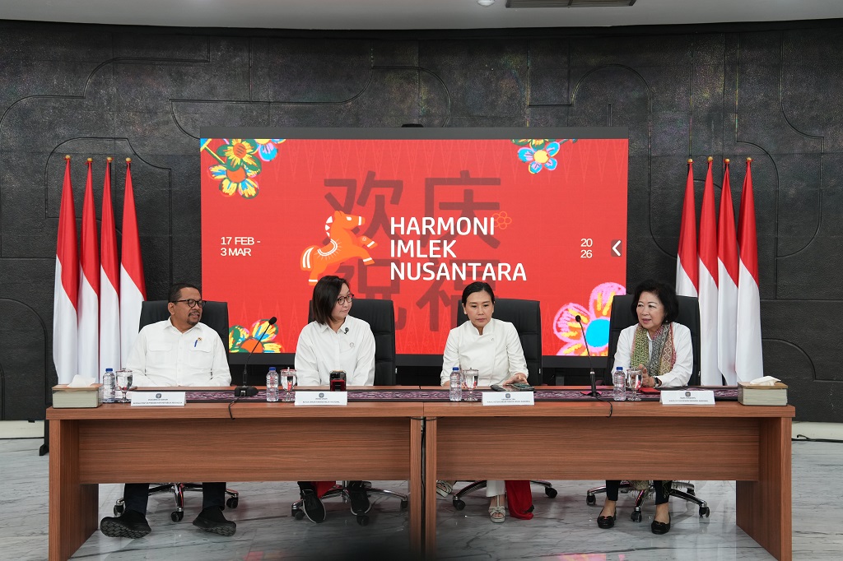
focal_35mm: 47
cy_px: 280
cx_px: 422
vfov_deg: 28.6
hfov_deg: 41.9
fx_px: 1100
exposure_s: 1/125
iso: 1000
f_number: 2.8
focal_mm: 47
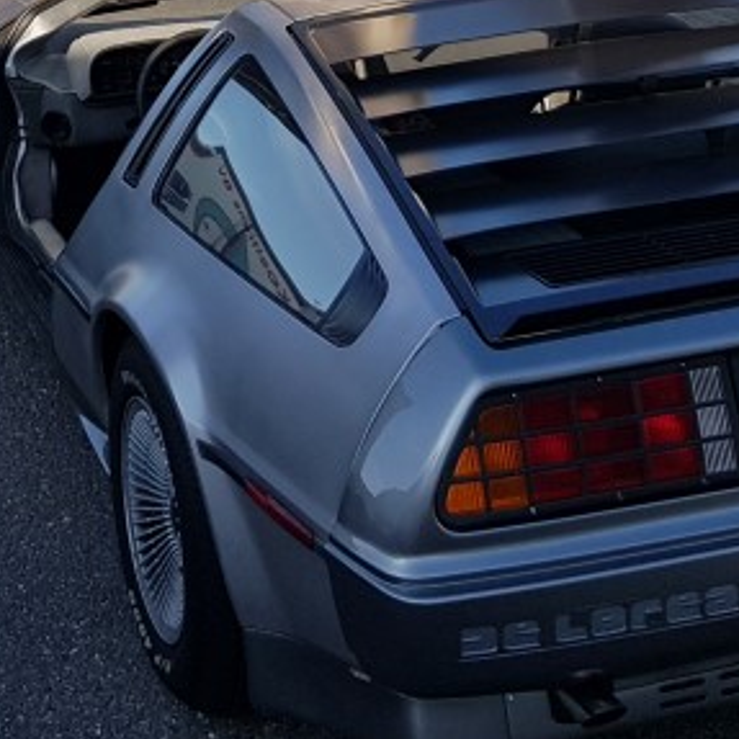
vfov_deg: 19.8
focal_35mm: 82
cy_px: -162
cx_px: 129
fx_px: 1981
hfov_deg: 20.8
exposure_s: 1/1284
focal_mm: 4.2
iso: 40
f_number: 1.7
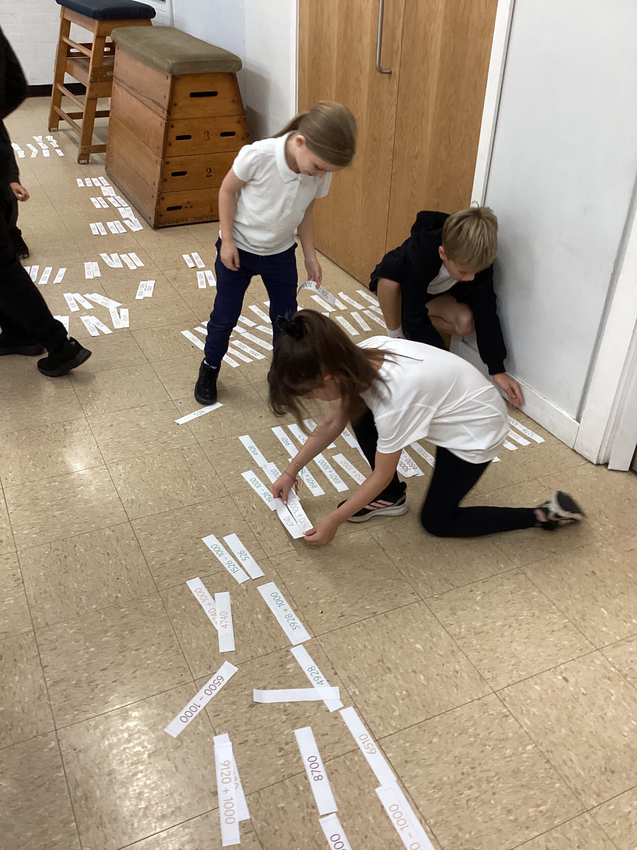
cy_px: 425
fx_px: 761
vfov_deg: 58.4
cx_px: 318
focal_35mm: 31
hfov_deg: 45.4
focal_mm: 3.3
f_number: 2.4
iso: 125
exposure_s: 1/50
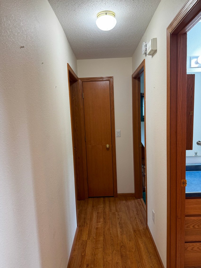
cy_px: 134
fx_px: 186
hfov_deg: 56.8
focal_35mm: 24
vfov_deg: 71.6
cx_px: 100
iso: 160
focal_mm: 6.76
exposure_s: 1/60
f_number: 1.78
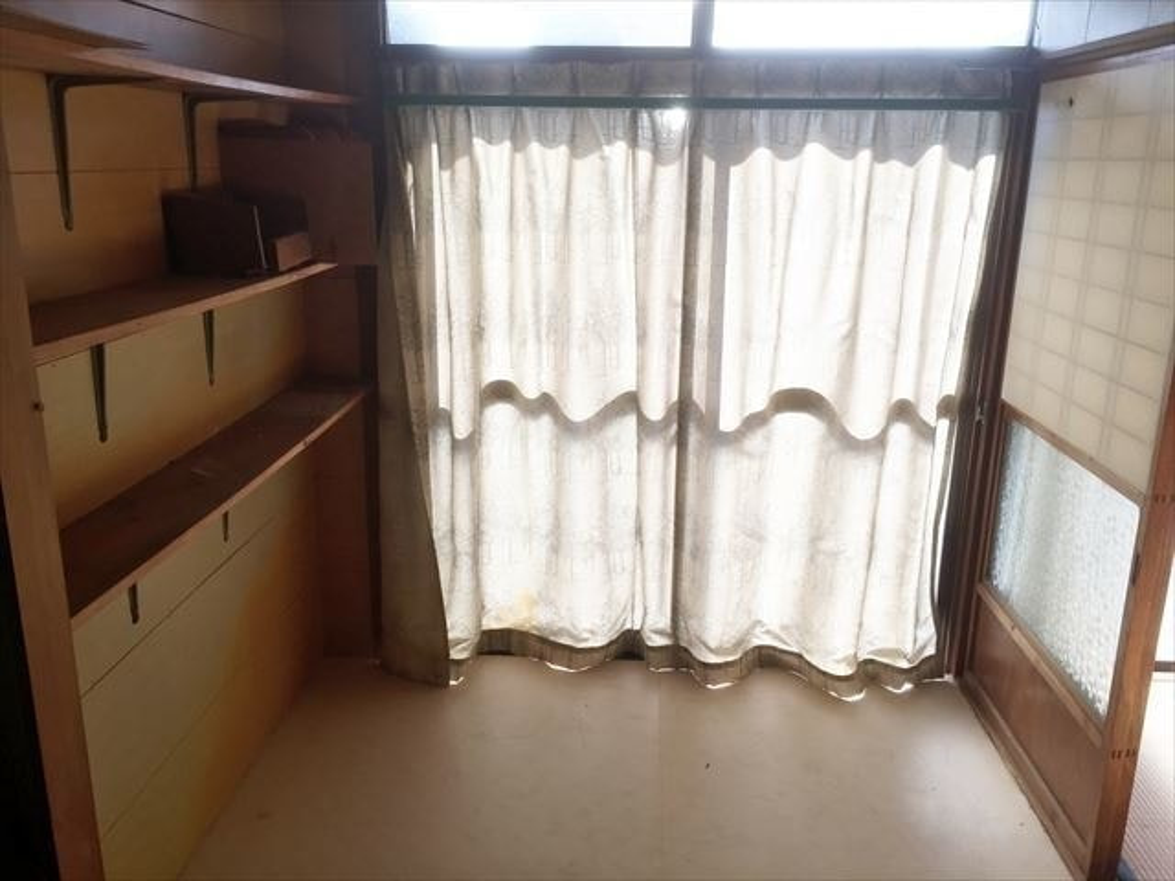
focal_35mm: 29
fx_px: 984
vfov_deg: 48.2
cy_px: 440
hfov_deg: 61.7
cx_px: 588
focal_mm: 4.15
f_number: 2.2
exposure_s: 1/395
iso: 32
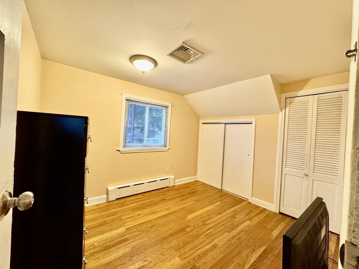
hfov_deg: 102.1
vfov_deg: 85.7
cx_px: 180
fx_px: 145
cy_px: 134
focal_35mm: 14
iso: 250
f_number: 2.2
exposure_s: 1/60
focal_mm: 2.22
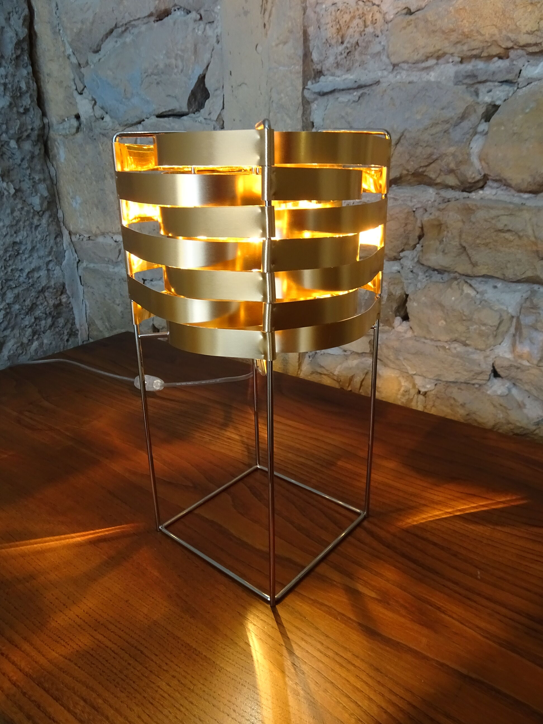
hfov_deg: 56.8
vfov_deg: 71.6
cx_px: 272
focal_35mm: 24
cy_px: 362
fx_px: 502
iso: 320
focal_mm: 4.1
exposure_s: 1/30
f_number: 3.5
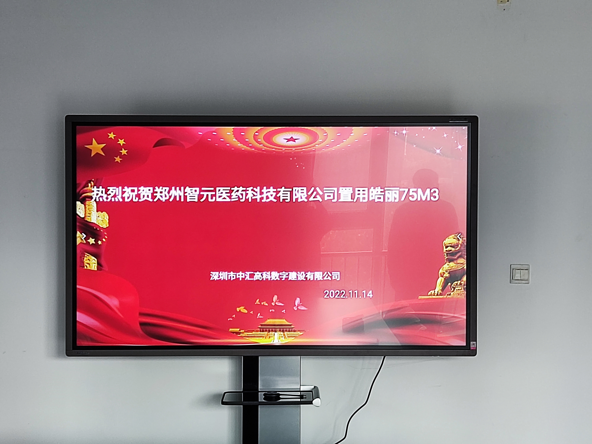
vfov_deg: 21.6
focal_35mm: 68
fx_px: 1163
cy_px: 222
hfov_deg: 28.6
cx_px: 296
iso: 107
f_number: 1.79
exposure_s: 1/60
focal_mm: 4.71
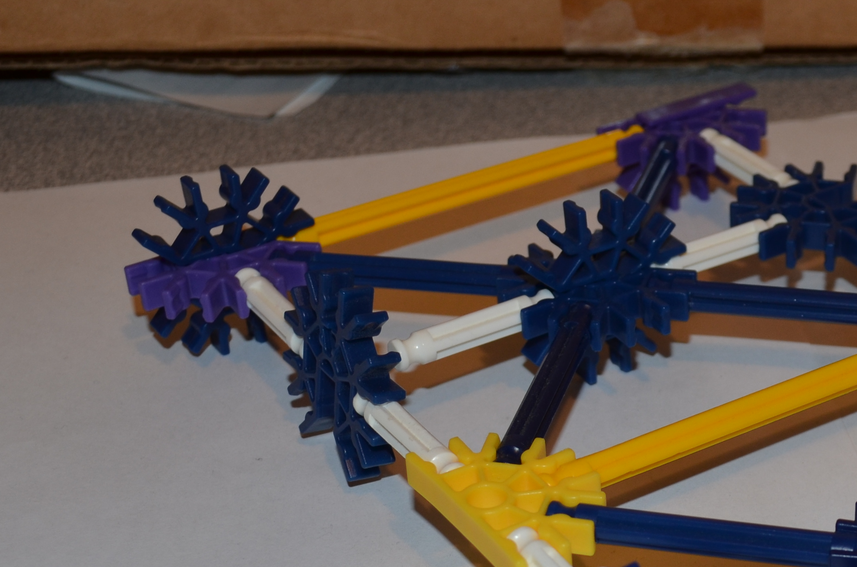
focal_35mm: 91
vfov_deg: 14.8
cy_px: 511
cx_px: 821
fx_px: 2162
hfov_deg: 21.7
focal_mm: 26
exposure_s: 1/30
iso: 200
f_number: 5.6
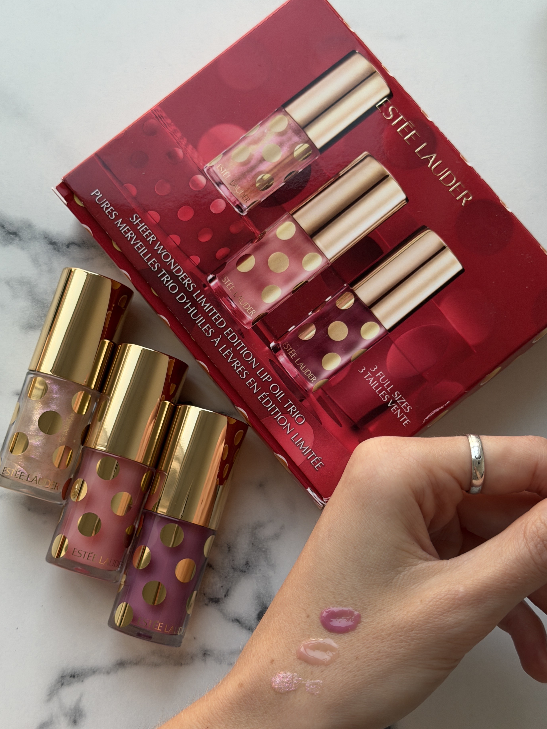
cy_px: 401
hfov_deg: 27.5
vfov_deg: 36.1
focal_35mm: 53
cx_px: 276
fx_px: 1117
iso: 160
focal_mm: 6.76
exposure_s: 1/60
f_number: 1.78
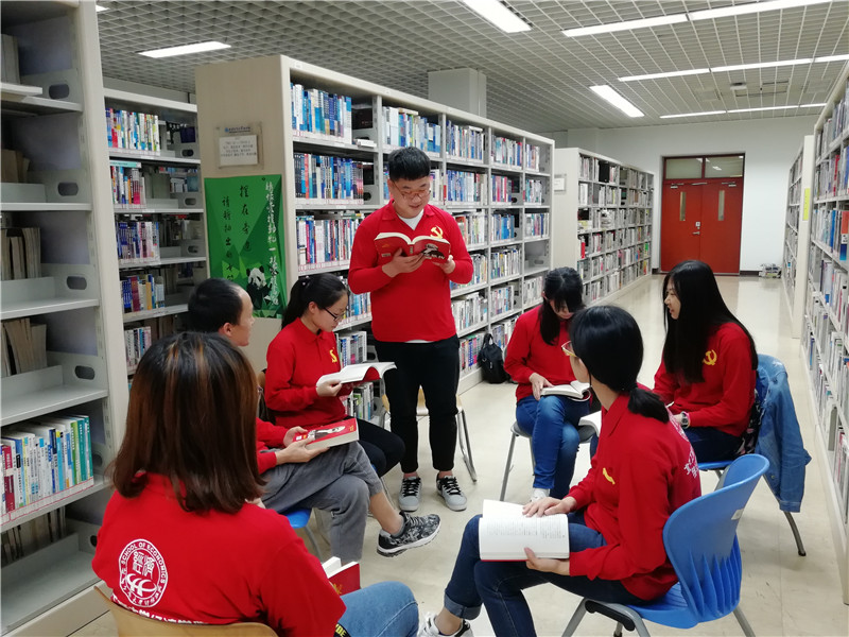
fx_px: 662
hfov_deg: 65.3
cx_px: 424
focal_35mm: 27
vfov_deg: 51.4
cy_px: 318
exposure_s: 1/33.3
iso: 250
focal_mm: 3.83
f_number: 1.8
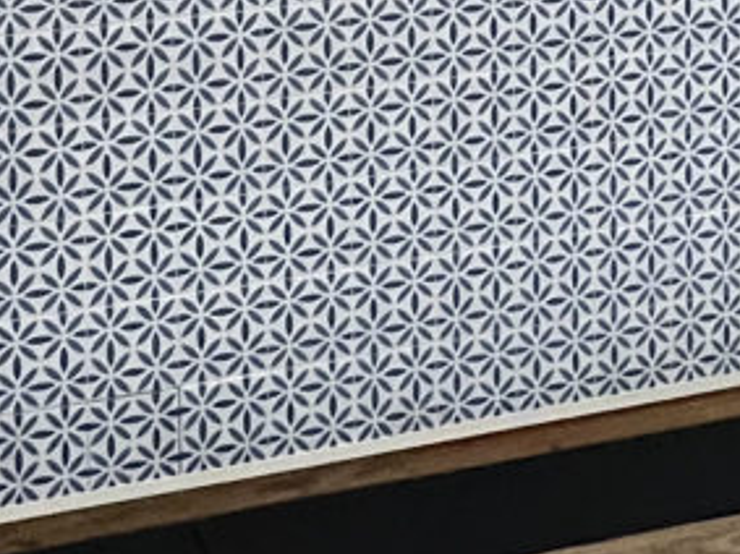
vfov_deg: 17.6
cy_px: -417
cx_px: 178
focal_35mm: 69
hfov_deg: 27.7
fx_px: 1474
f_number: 1.8
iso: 400
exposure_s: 1/50
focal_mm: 1.57
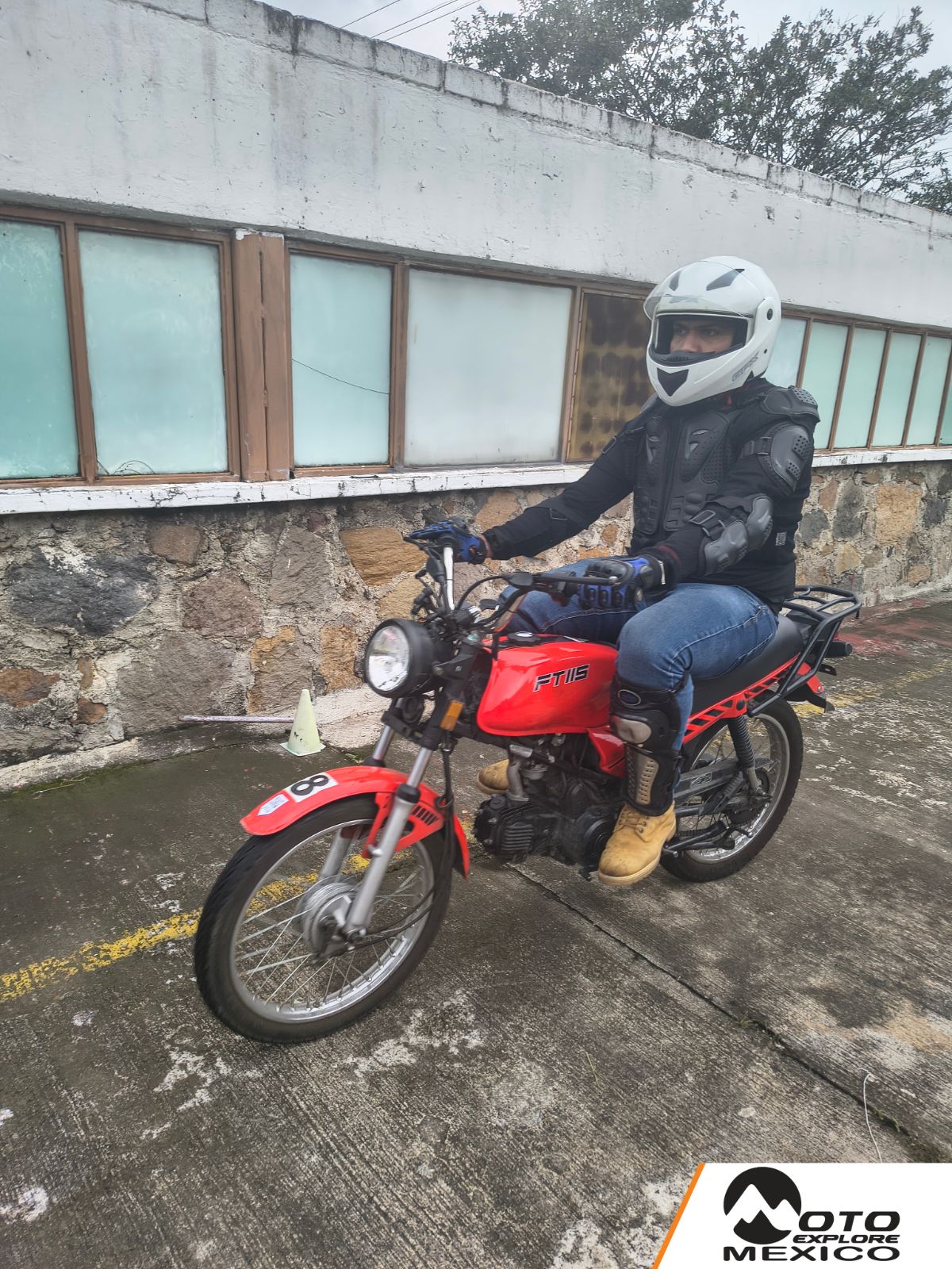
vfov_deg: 73.9
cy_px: 634
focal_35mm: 23
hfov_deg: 58.9
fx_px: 843
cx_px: 476
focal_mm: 5.56
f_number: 1.8
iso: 100
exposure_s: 1/230
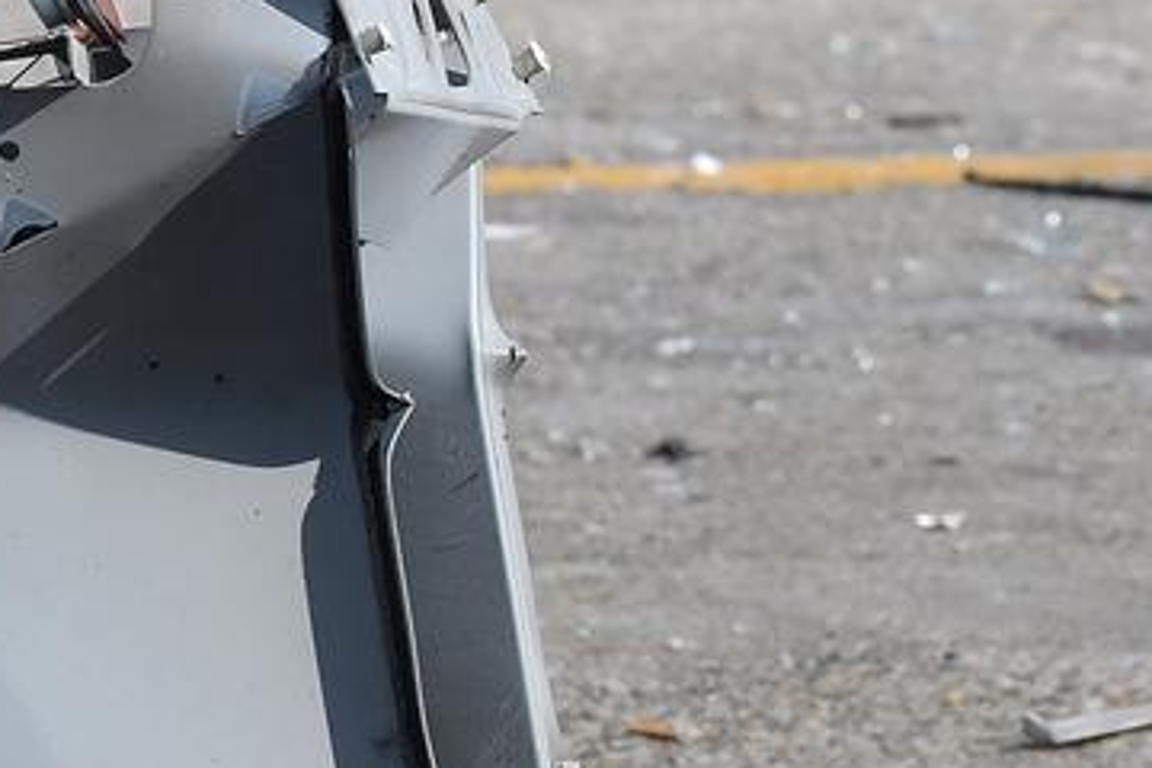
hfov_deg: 2.3
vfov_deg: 1.5
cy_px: 110
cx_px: 1798
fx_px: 28446
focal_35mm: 889
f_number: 10
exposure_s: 1/1600
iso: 400
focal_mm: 200
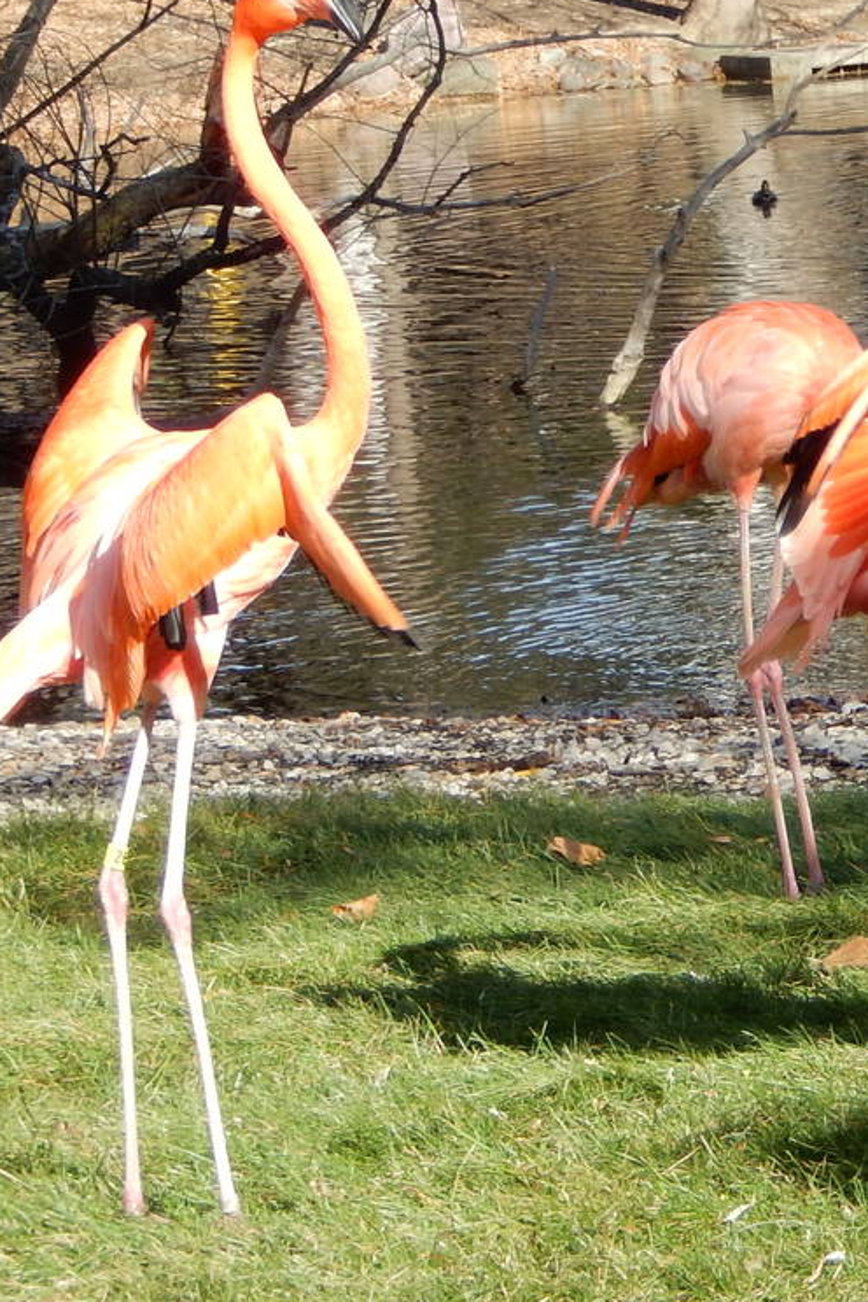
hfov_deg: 5.8
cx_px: 1116
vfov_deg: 8.8
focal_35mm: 235
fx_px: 8499
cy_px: 411
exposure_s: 1/200
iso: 125
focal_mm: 18.9
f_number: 5.3
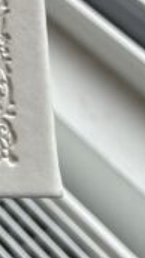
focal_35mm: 164
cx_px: -303
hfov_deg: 6.6
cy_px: -295
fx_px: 1124
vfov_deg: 11.5
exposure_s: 1/462
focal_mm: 5.96
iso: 50
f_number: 1.6
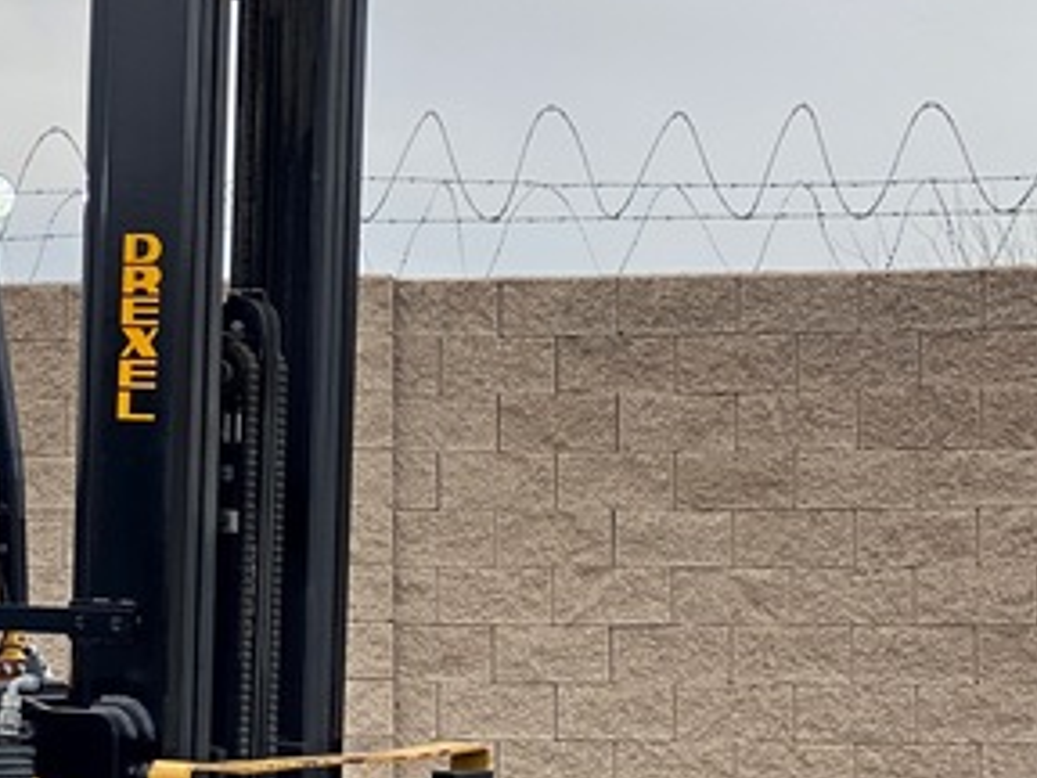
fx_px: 4224
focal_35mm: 141
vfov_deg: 10.5
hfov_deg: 13.7
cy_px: 603
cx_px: -119
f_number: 2
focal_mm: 6
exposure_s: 1/125
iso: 20
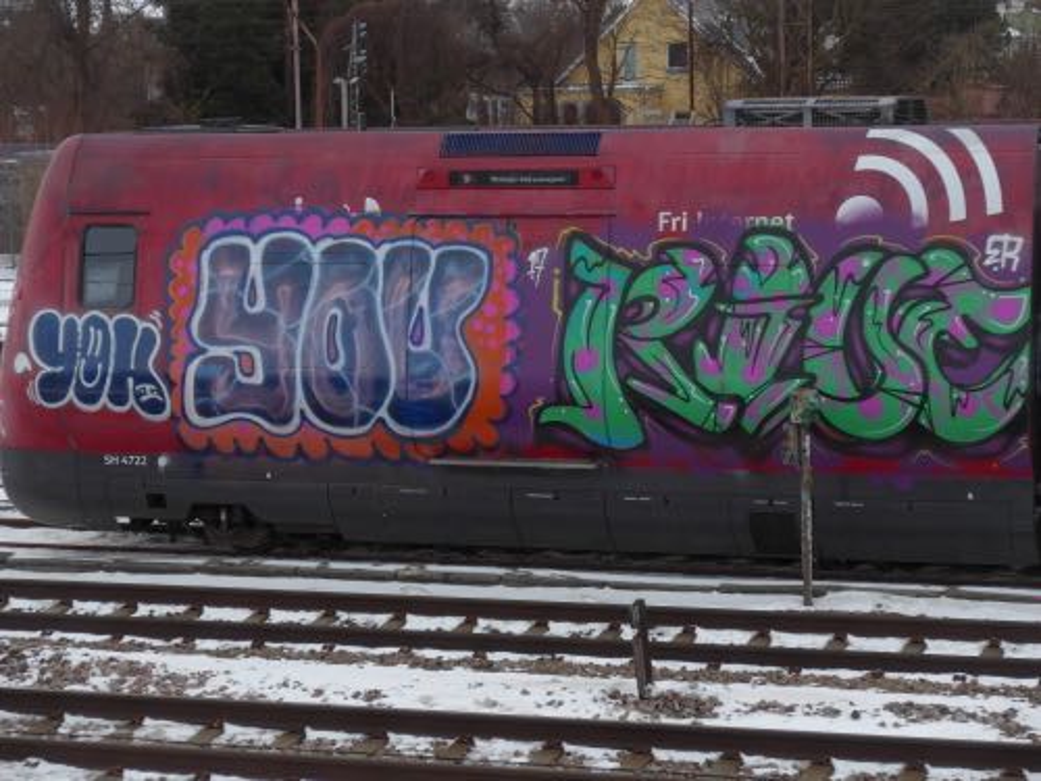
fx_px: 3037
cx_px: 520
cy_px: 390
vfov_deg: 14.6
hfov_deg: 19.4
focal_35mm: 101
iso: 250
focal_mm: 21.6
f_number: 4.9
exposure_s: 1/80
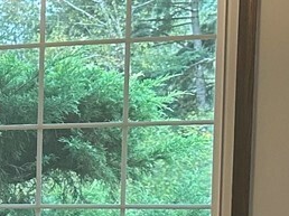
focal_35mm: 149
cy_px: 293
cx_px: -311
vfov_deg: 9.7
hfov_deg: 11.7
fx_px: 1243
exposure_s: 1/120
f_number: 1.78
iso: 200
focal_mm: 6.86
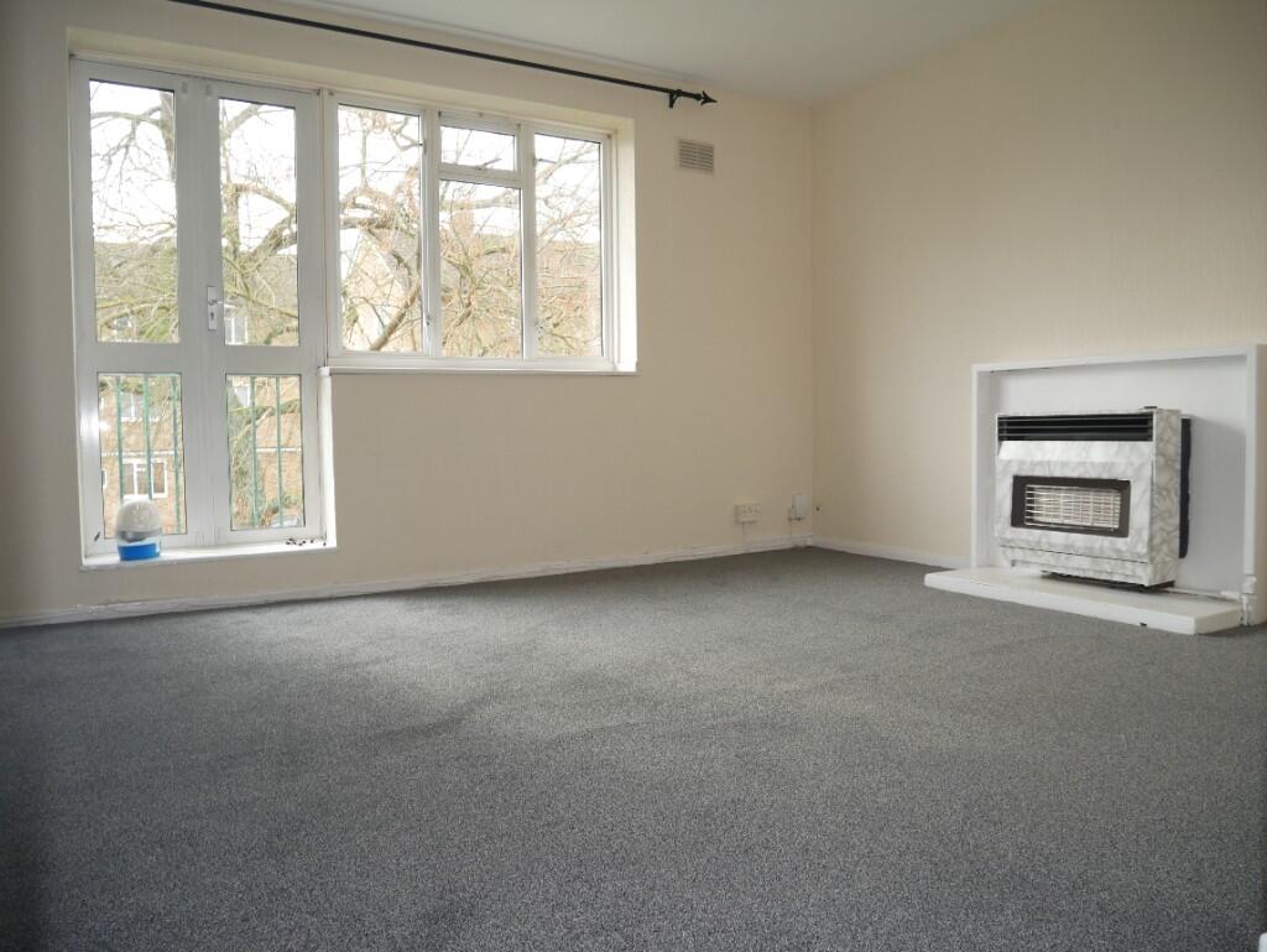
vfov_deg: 56.9
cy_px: 476
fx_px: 879
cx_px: 634
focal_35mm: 24
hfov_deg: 71.6
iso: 250
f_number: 3.5
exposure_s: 1/50
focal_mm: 12
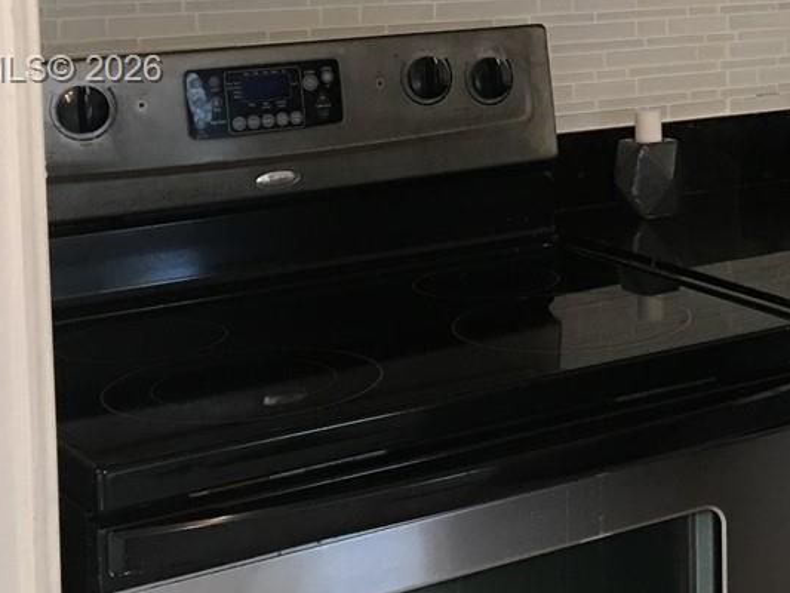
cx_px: 886
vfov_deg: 16.8
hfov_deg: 21.3
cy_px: 71
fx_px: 1986
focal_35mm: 87
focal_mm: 4.15
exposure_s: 1/17
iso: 80
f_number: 2.2
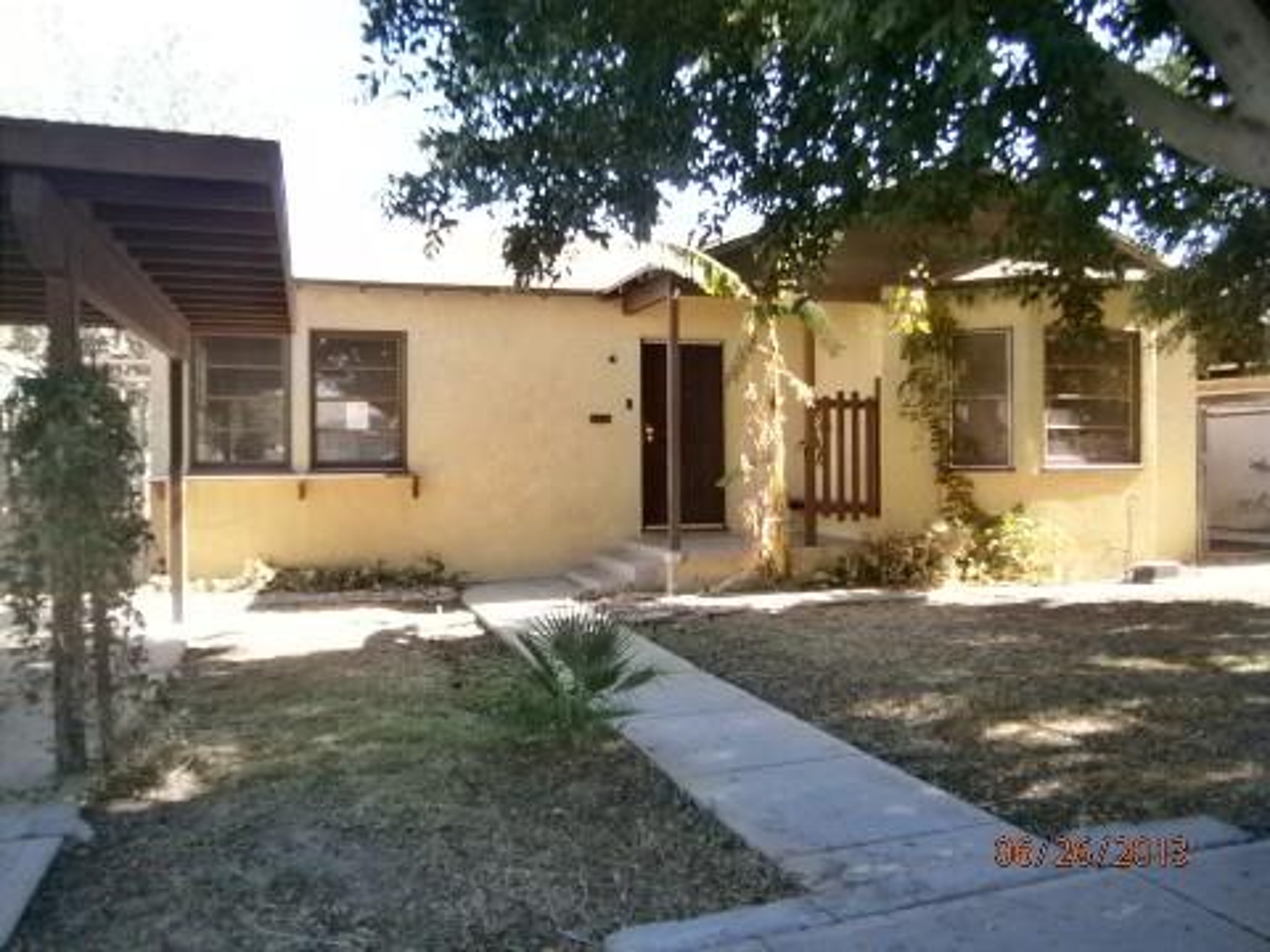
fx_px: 954
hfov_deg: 67.3
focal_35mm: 26
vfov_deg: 53.1
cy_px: 476
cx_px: 635
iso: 80
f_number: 2.8
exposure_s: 1/125
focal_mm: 4.7
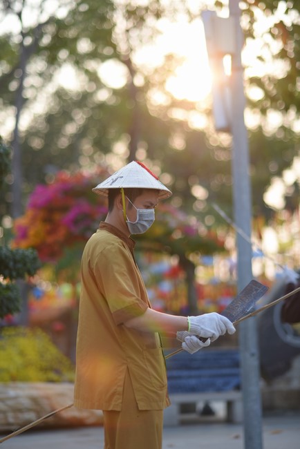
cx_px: 150
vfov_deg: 23.9
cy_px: 224
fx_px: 1061
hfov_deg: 16.1
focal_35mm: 85
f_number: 2
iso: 100
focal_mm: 85
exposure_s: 1/800
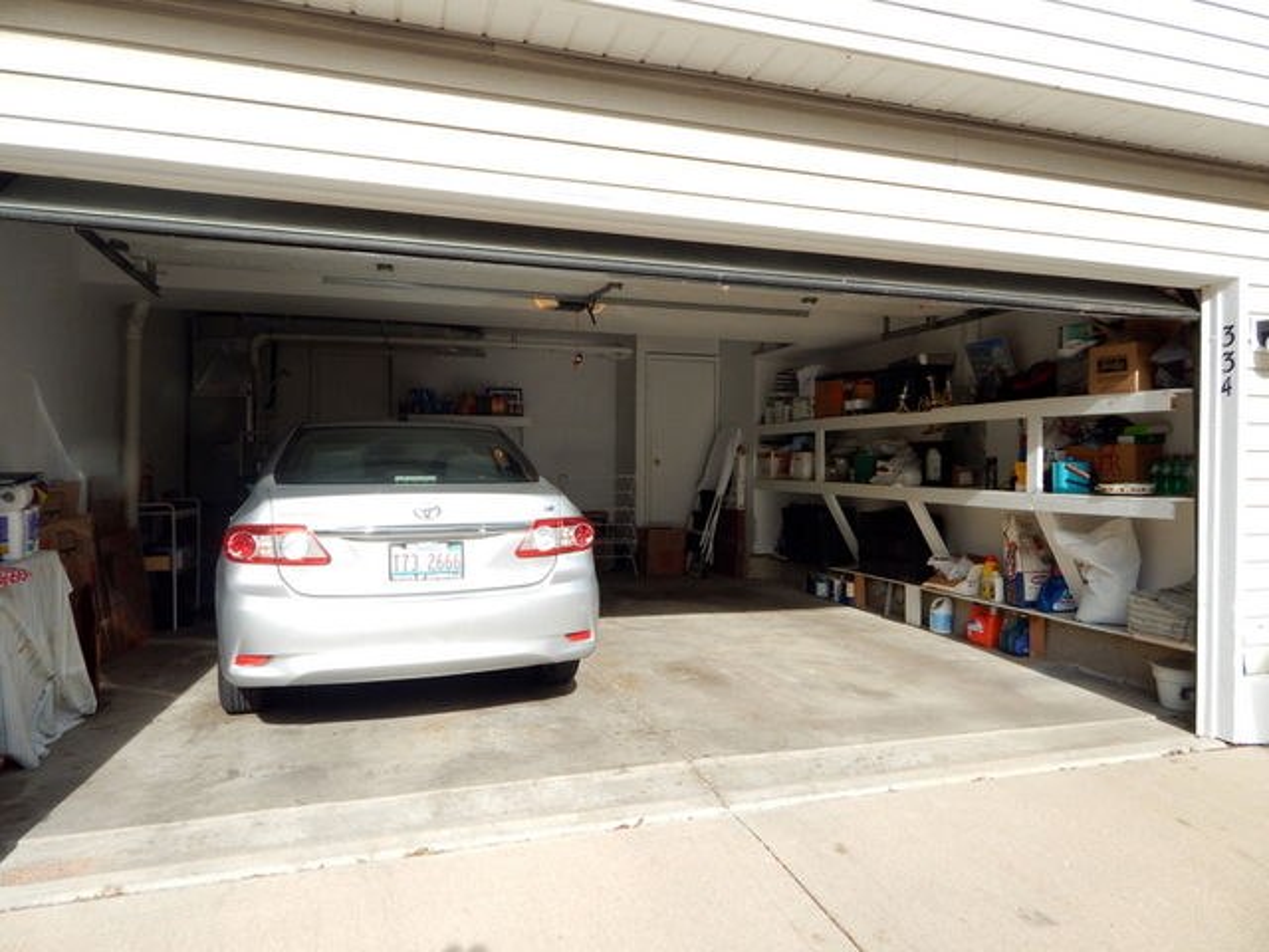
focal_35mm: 22
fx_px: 807
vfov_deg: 61.1
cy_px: 476
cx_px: 634
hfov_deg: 76.4
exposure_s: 1/1500
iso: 125
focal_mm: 4
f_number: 3
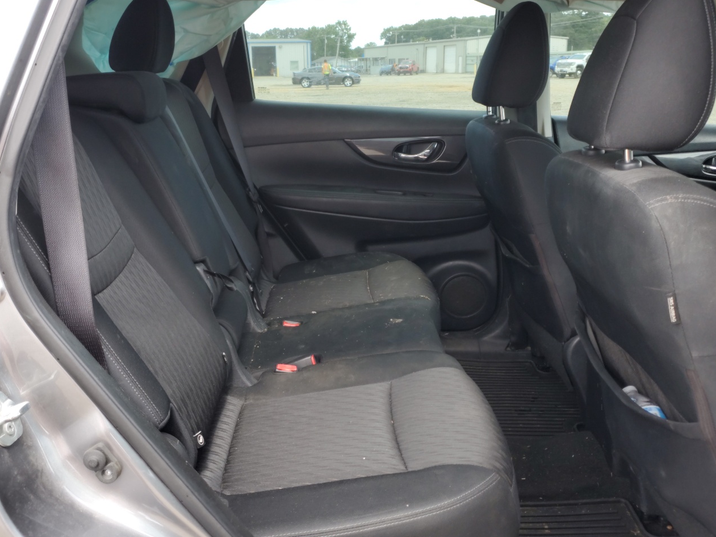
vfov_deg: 42.9
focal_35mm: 33
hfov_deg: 55.3
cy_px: 276
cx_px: 342
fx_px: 682
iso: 50
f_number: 1.5
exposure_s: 1/196
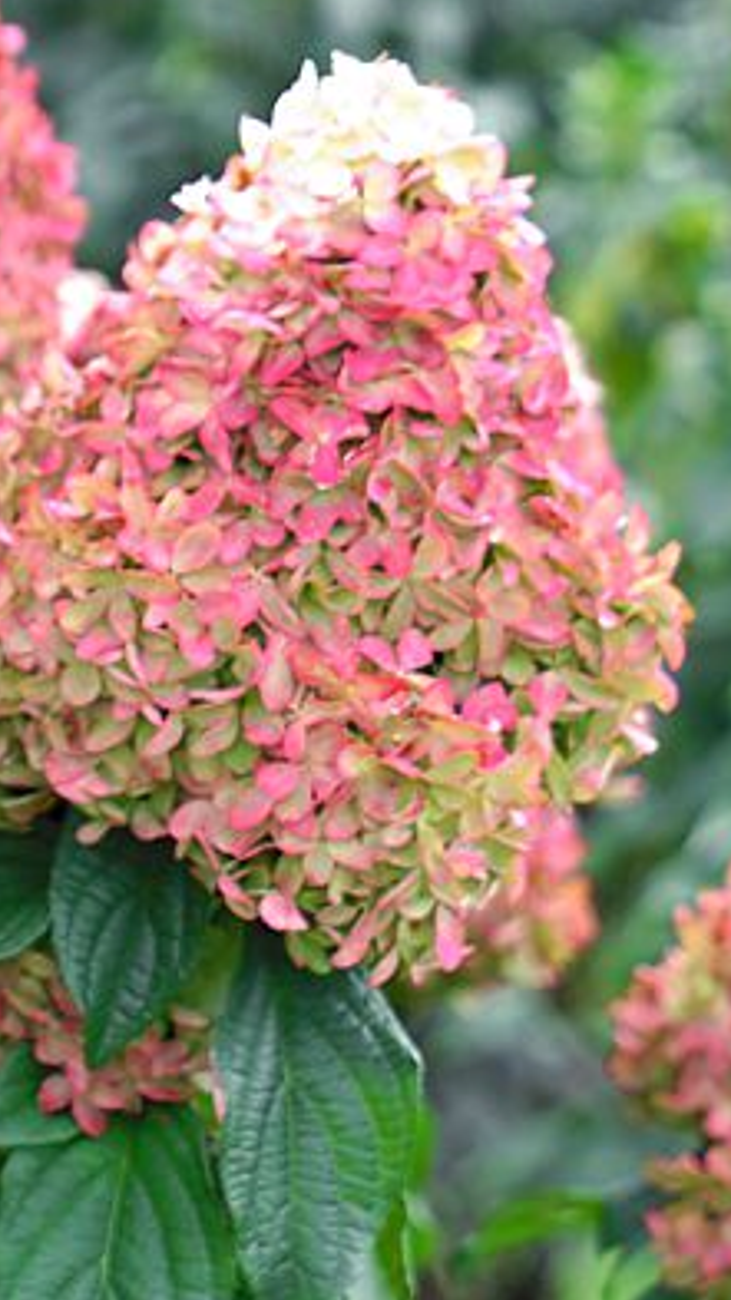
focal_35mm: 230
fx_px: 7927
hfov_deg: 5.2
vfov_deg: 9.4
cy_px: 284
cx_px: -536
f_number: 3.2
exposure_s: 1/320
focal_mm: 70
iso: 100
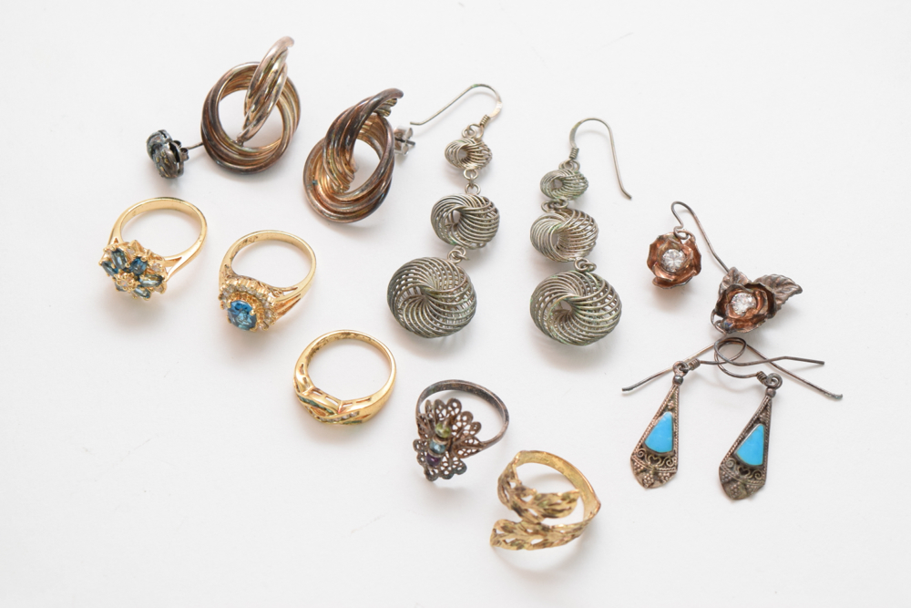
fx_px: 2088
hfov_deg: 24.6
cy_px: 304
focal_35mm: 82
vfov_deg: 16.6
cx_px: 456
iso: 720
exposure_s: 1/60
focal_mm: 55
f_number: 8
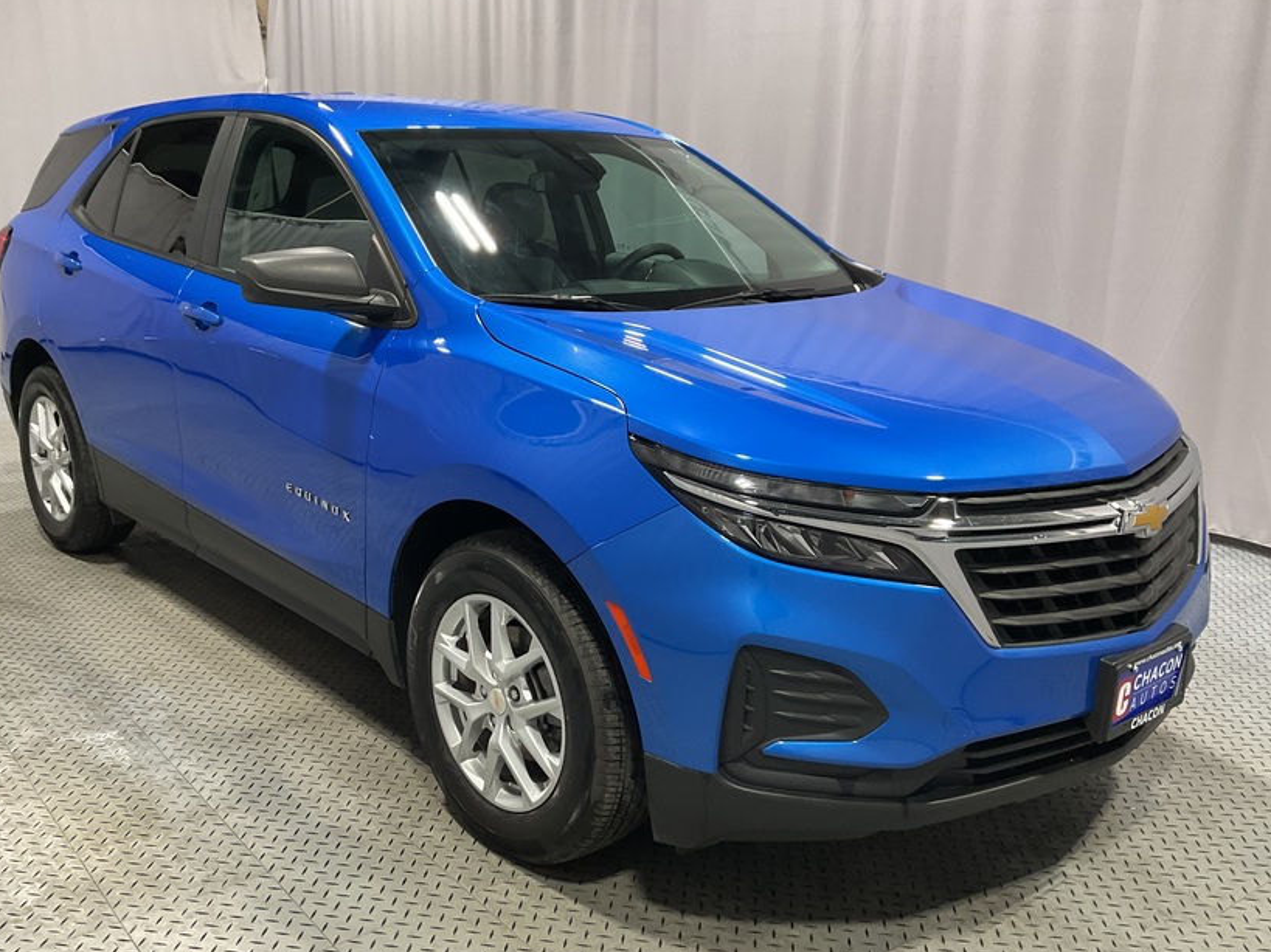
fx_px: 1248
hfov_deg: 53.8
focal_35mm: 34
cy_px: 513
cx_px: 554
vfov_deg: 41.8
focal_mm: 3
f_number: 1.8
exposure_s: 1/60
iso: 80
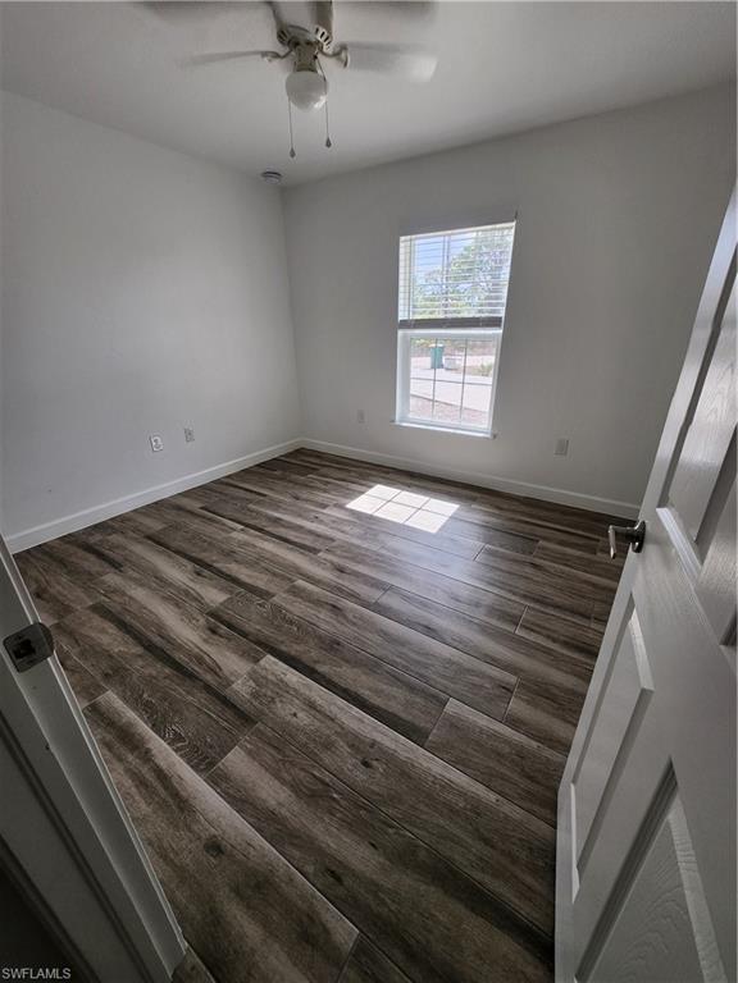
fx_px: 370
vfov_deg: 106.2
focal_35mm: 13
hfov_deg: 89.9
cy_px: 492
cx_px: 369
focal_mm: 1.74
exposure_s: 1/120
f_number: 2.2
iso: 32
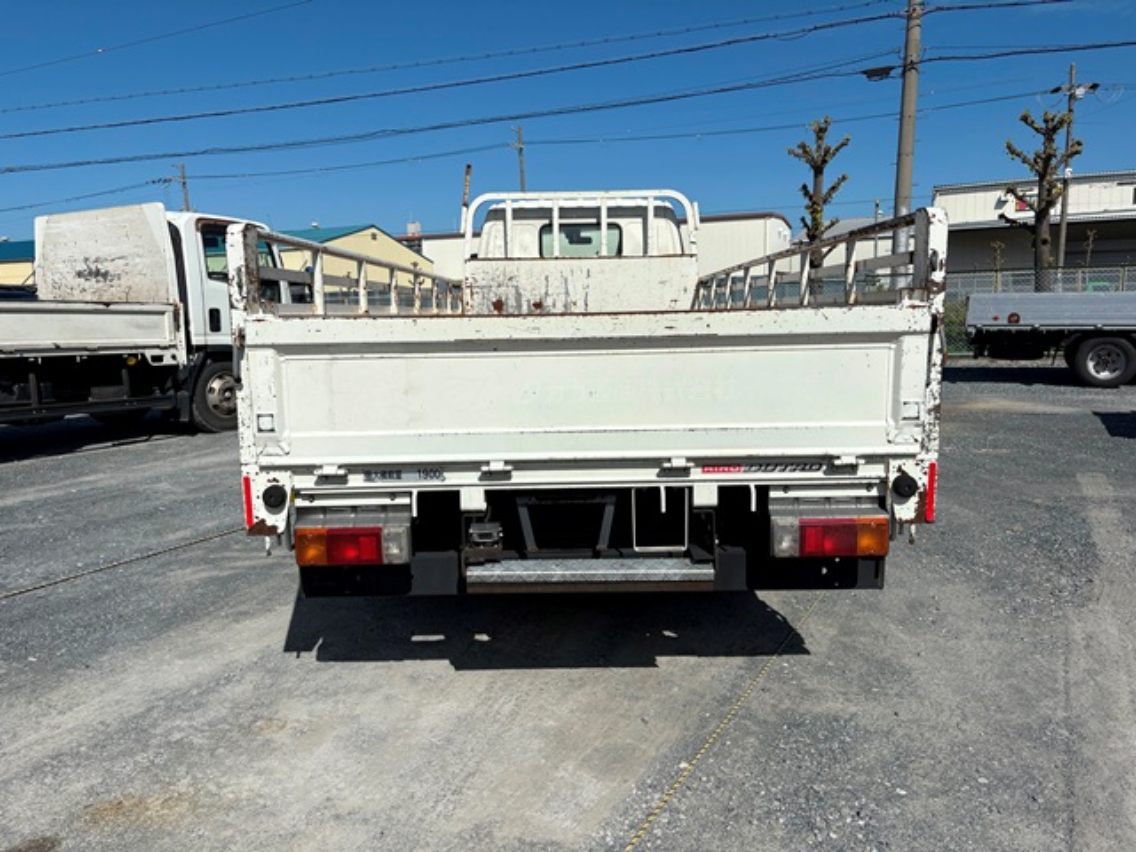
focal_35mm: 26
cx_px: 568
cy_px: 426
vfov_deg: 53.1
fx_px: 853
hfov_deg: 67.3
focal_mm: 5.96
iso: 50
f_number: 1.6
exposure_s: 1/10101
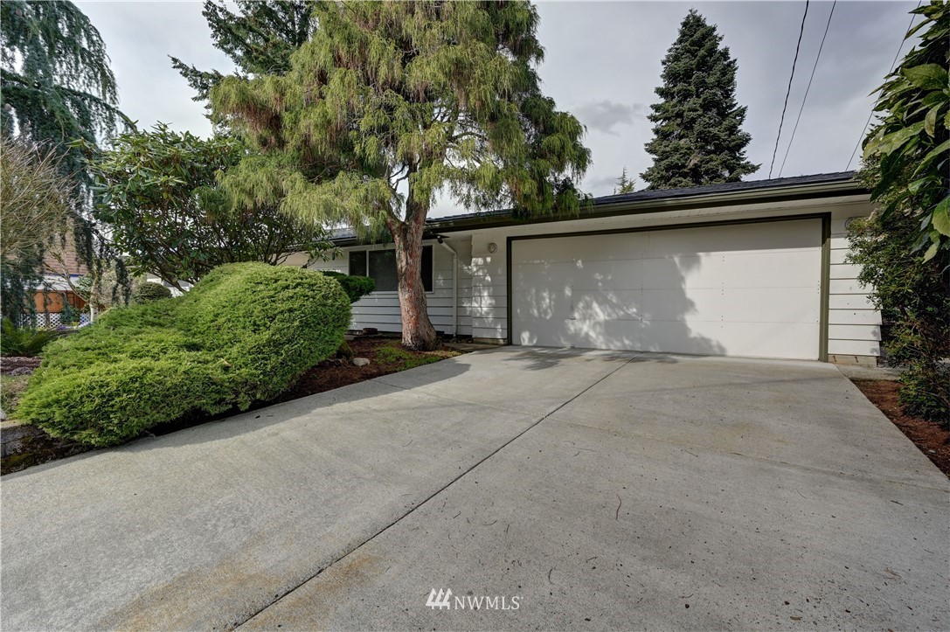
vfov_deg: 81.1
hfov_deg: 104.3
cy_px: 316
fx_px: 369
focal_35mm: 14
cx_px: 475
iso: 400
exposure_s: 1/640
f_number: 8
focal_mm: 14
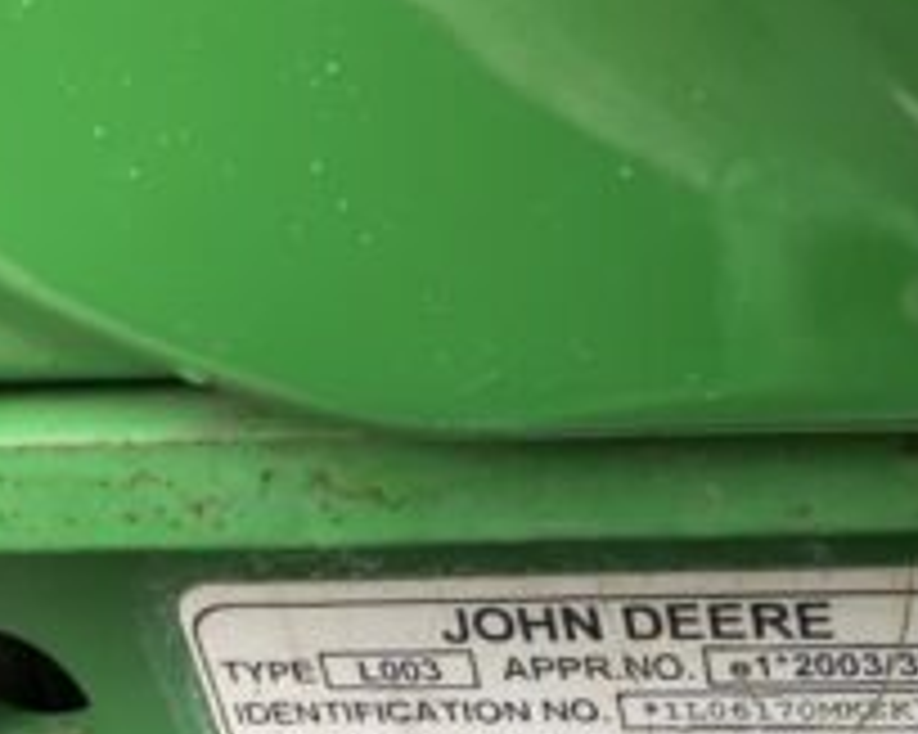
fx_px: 2417
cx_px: 454
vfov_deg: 17.0
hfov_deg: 21.5
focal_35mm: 89
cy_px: 698
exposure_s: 1/60
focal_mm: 3
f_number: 1.8
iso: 100
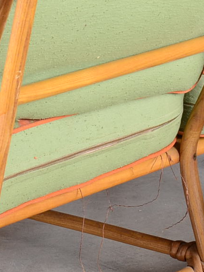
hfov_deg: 7.5
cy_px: 53
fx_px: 1555
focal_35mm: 198
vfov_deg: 10.0
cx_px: 127
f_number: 7.1
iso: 100
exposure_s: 1/125
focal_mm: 32
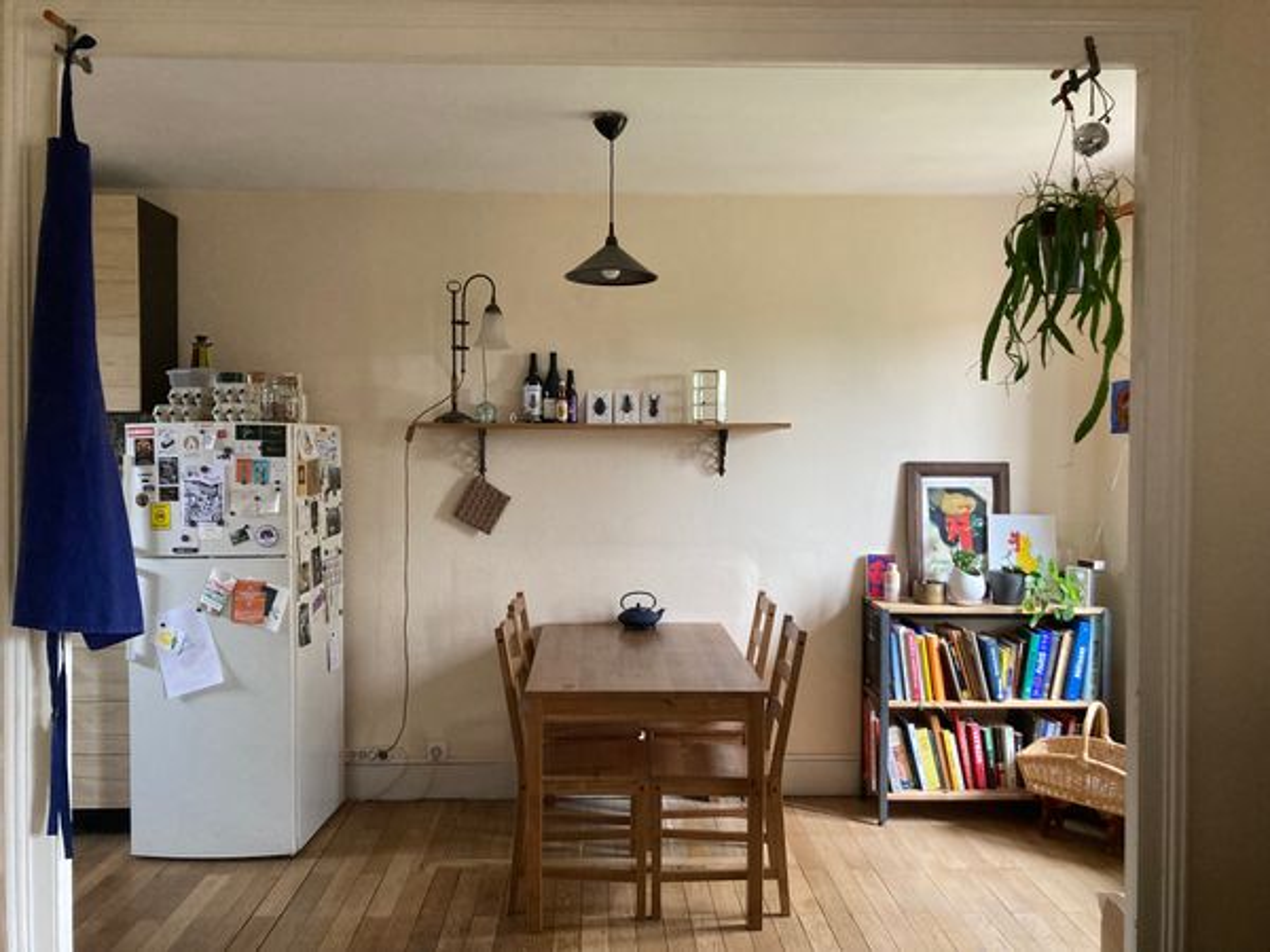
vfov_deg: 49.7
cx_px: 635
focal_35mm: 28
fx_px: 1027
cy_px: 476
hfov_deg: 63.4
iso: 250
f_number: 1.8
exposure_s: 1/60
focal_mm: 3.99
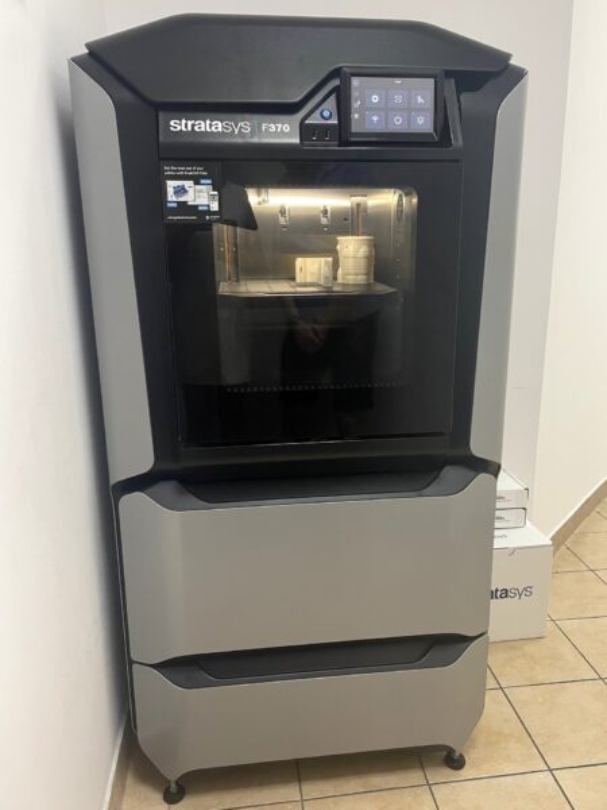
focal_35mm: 26
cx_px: 304
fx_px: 608
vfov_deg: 67.3
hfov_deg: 53.1
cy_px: 405
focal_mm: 4.2
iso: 160
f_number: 1.6
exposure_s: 1/50
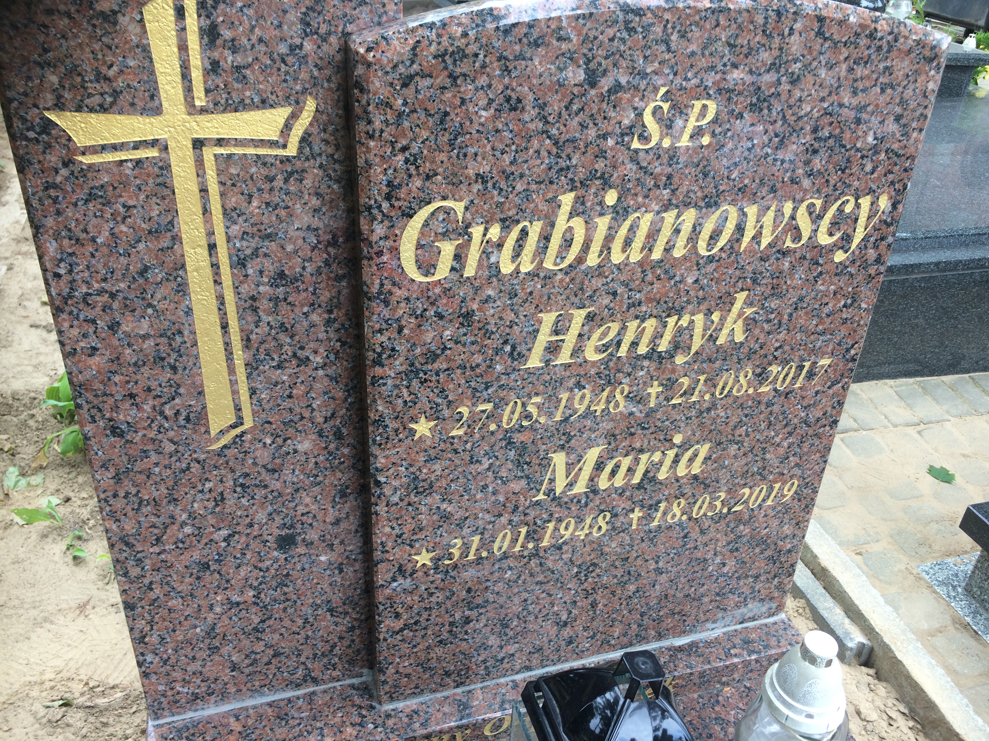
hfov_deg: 61.7
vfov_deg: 48.2
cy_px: 370
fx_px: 829
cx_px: 494
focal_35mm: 29
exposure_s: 1/122
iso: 32
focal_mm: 4.15
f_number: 2.2
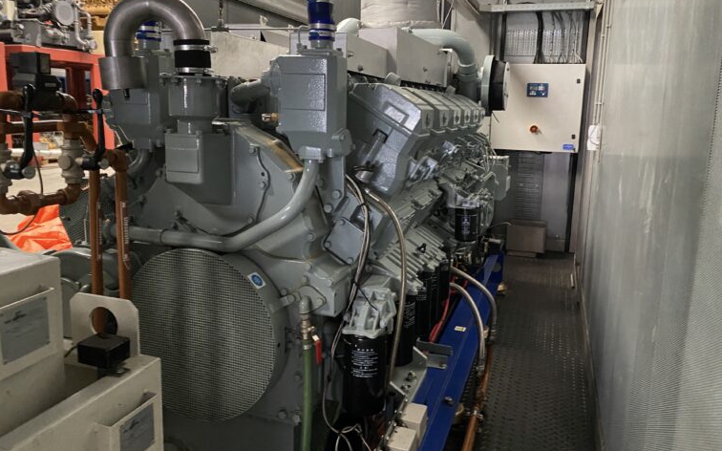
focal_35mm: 28
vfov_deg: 44.5
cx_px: 363
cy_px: 204
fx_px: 551
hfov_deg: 66.5
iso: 800
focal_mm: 4.25
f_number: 1.8
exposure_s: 1/30
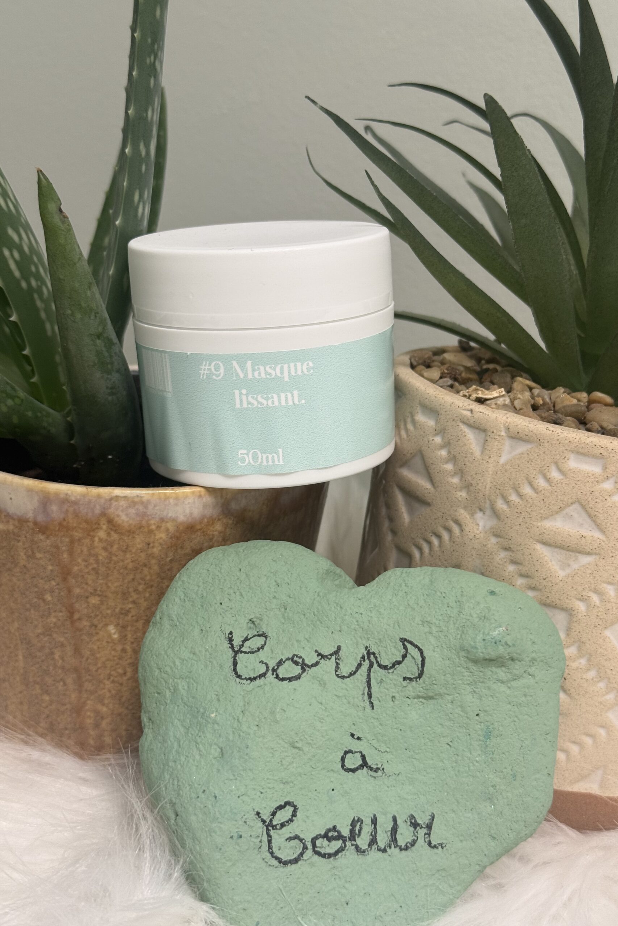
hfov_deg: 27.0
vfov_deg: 39.6
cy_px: 463
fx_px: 1287
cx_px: 330
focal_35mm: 50
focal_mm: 6.76
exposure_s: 1/50
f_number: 1.78
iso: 50
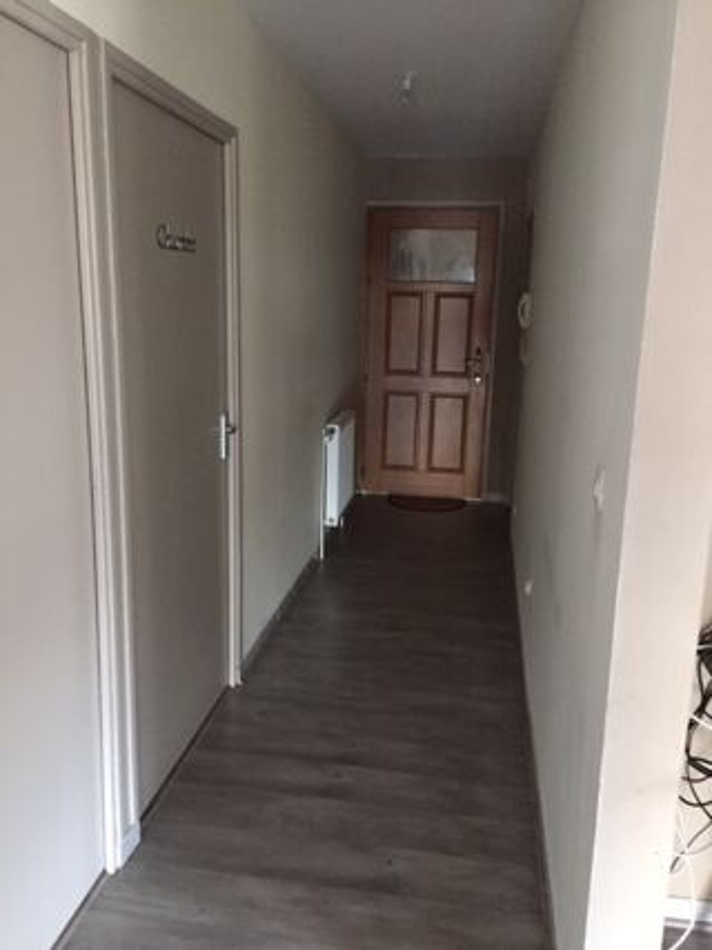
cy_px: 475
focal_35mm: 29
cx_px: 356
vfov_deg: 61.7
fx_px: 796
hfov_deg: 48.2
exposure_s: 1/17
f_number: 2.2
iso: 320
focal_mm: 4.15
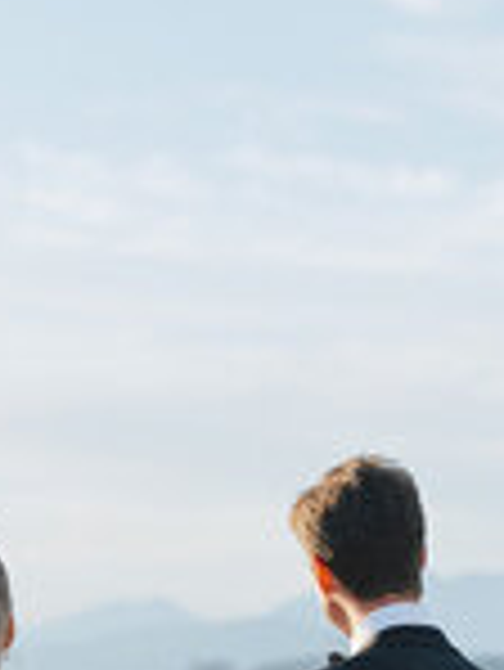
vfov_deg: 12.1
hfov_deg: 9.4
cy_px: 911
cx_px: 117
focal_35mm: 157
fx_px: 3043
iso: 250
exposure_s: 1/2500
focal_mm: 55
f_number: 2.8
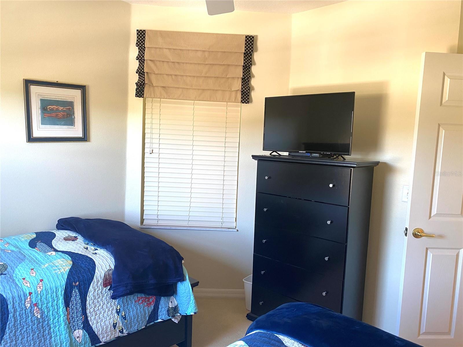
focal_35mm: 26
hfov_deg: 67.3
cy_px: 174
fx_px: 348
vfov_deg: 53.1
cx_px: 232
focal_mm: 4.25
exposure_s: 1/60
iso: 125
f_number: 1.8
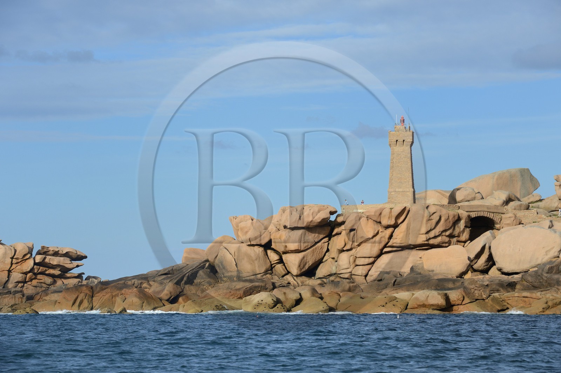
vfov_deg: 10.1
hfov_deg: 15.2
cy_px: 186
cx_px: 280
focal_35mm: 135
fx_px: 2102
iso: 400
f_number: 9
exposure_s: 1/1000
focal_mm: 135
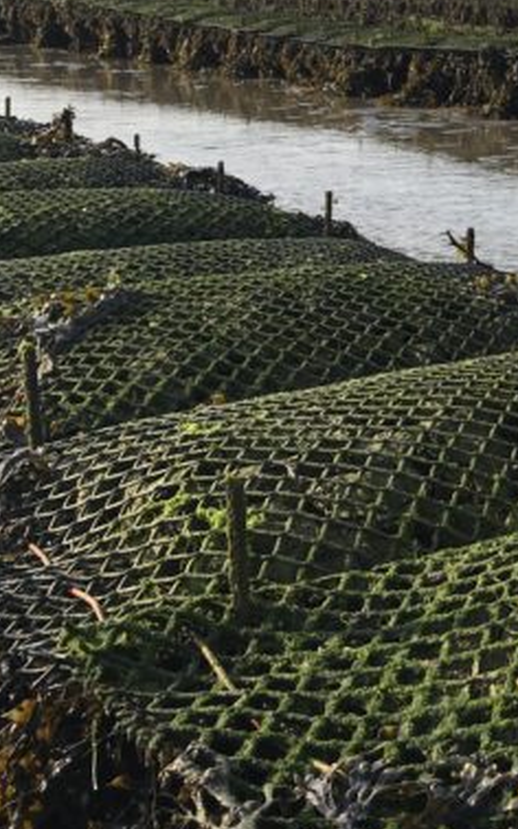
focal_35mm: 65
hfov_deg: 18.3
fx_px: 1469
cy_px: 307
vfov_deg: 31.4
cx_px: 718
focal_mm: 4.15
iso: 25
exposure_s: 1/1603
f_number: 2.2
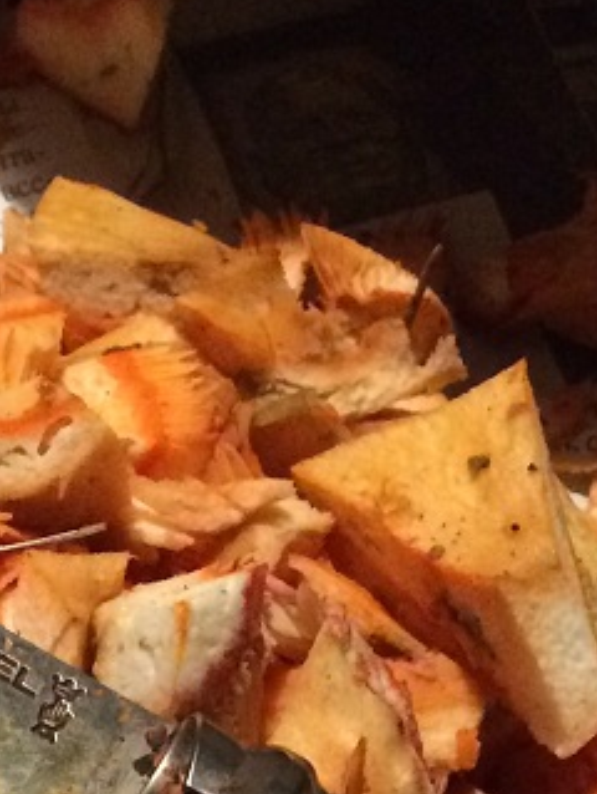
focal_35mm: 121
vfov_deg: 13.8
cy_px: 1592
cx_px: -254
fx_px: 2777
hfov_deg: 11.8
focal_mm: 4.15
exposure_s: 1/25
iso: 320
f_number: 2.2
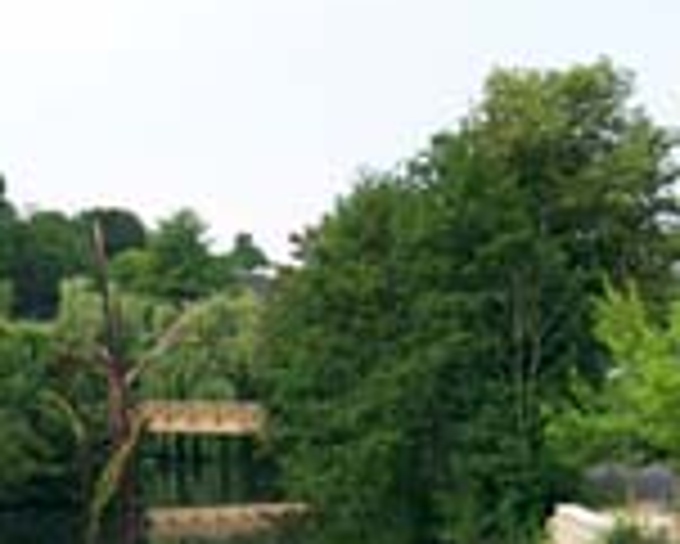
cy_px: 580
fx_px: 1873
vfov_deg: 16.1
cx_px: 216
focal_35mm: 93
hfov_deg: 20.5
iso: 64
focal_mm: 6
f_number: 2.7
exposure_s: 1/500
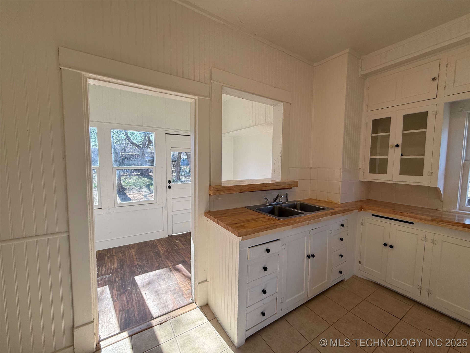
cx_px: 235
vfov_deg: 85.7
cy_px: 176
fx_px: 190
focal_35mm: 14
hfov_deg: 102.1
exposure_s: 1/224
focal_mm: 2.22
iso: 64
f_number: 2.2
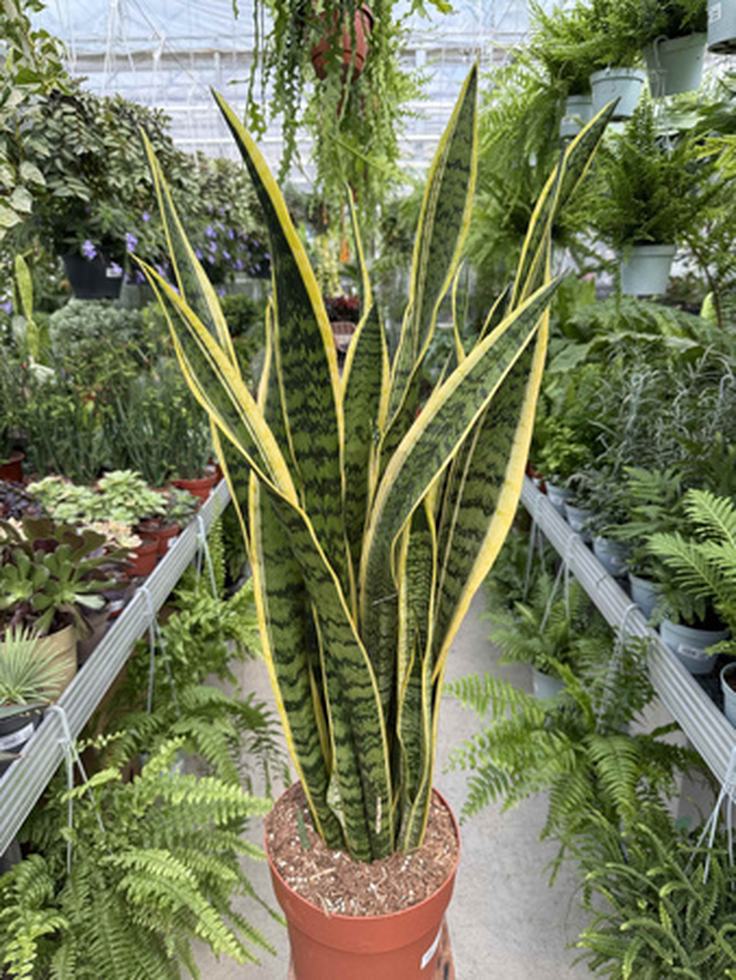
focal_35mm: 24
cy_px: 490
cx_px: 368
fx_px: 680
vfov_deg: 71.6
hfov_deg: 56.9
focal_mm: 6.76
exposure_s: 1/563
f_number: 1.78
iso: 100
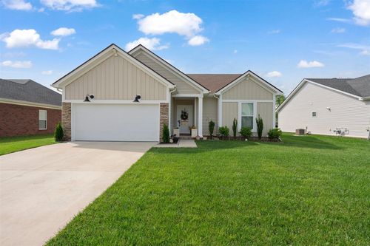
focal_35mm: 16
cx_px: 185
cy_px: 123
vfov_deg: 73.7
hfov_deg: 96.8
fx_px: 164
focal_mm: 16
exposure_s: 1/125
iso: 100
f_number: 8
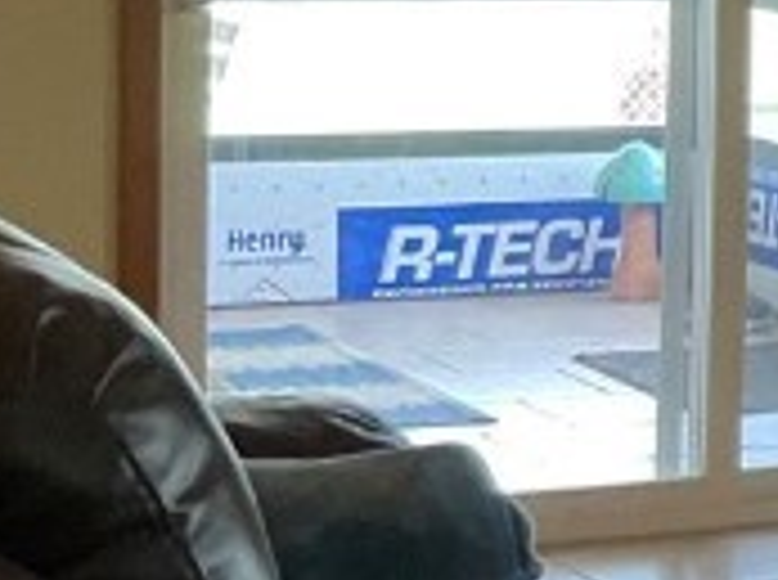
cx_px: 1907
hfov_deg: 10.0
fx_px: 3858
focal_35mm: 172
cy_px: 13
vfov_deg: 8.6
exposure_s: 1/60
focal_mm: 3
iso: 80
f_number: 1.8
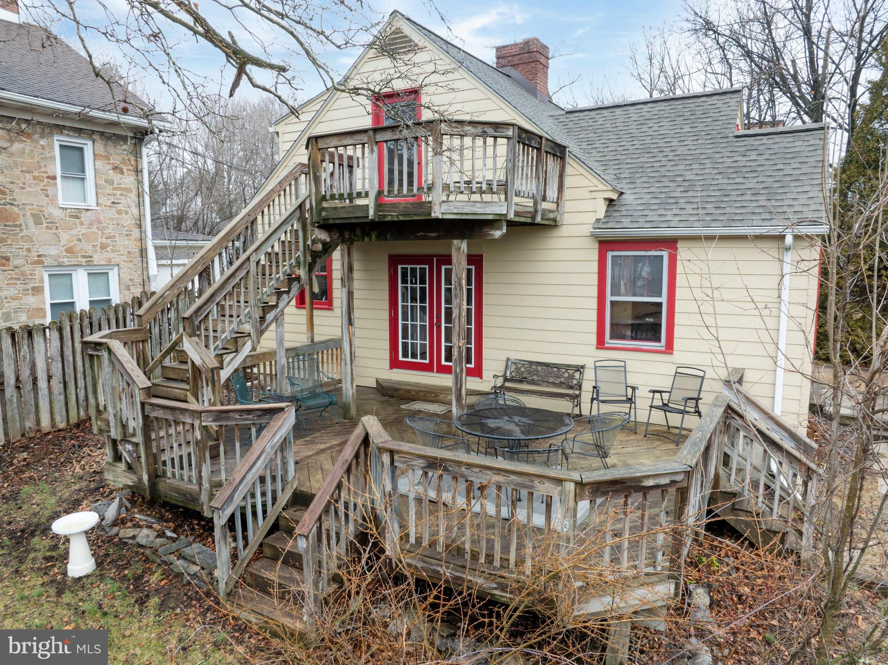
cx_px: 444
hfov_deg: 71.6
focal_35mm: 24
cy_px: 332
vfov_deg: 56.8
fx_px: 615
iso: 100
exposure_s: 1/30
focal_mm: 12.29
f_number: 7.1
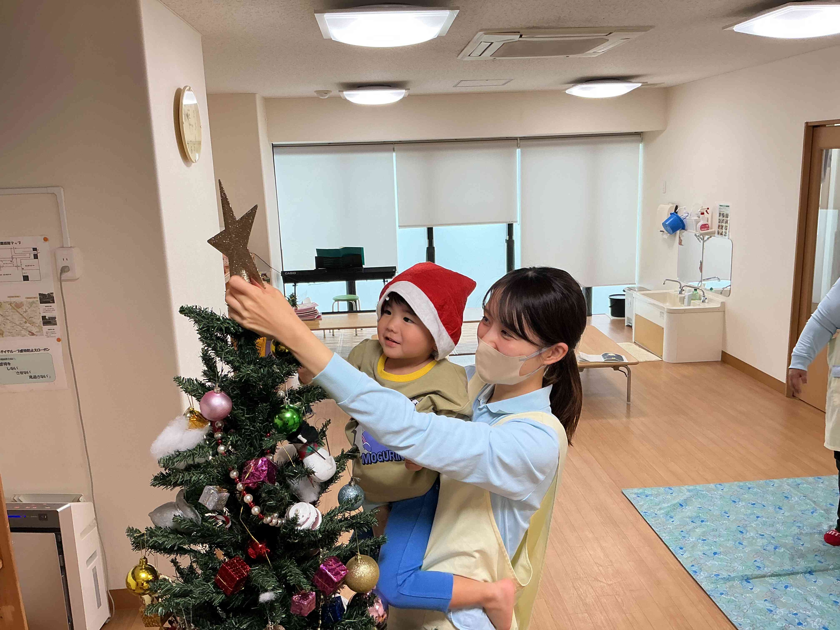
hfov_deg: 61.7
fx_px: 704
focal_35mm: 29
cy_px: 315
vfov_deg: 48.2
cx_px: 420
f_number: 1.8
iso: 40
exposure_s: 1/100
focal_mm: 3
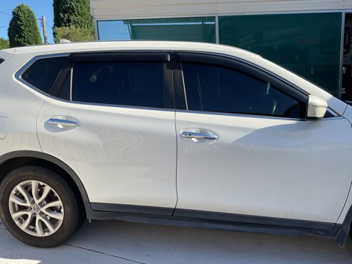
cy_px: 132
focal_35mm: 29
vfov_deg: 48.2
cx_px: 176
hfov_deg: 61.7
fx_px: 295
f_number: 1.8
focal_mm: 3
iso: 16
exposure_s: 1/1098
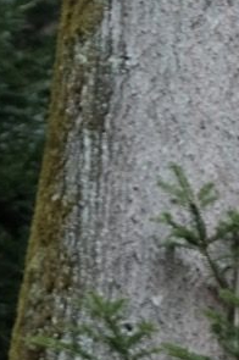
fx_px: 10161
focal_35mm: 1018
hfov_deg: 1.3
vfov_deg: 2.0
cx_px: -158
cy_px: 1206
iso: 400
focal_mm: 100
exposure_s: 1/125
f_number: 5.6
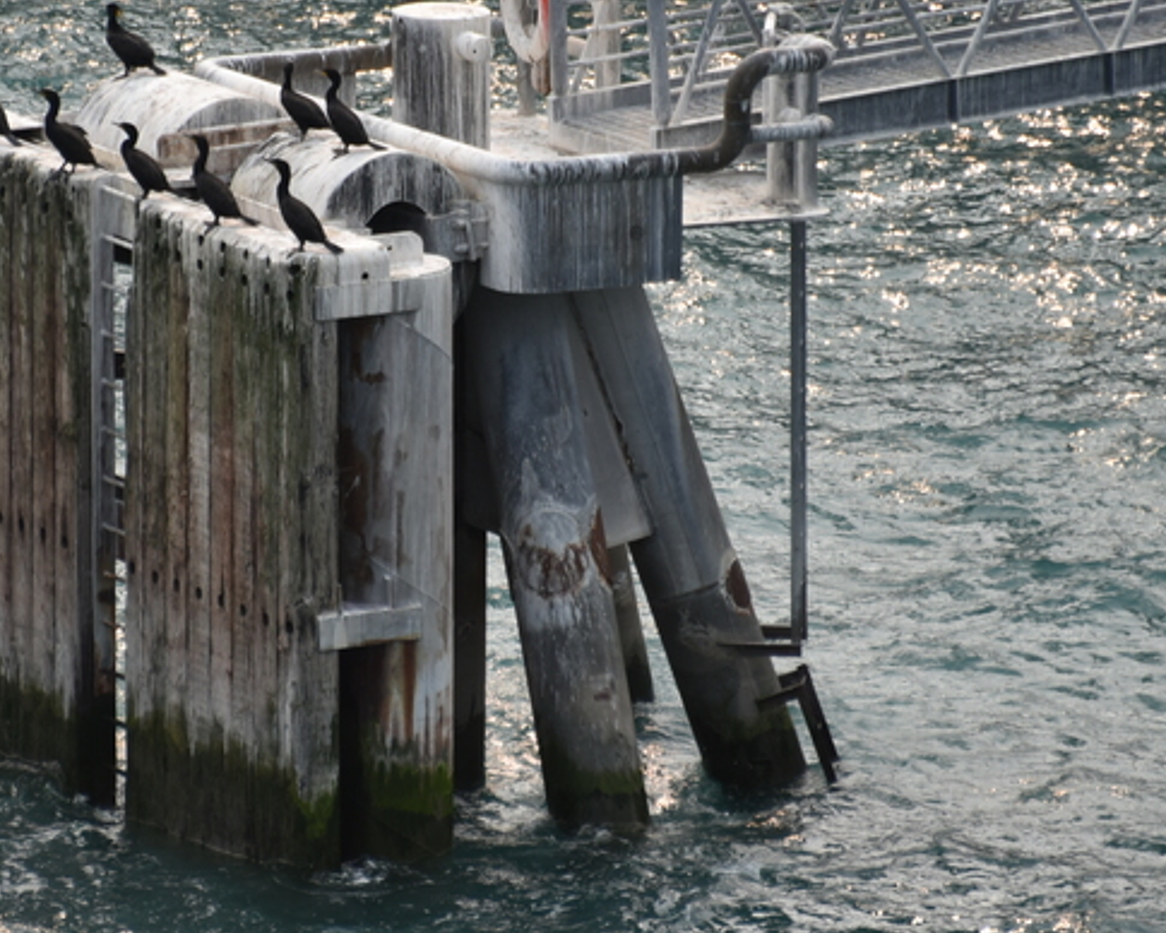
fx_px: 25640
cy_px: 322
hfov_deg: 2.6
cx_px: 365
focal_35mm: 743
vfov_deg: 2.1
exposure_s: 1/640
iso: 160
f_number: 5.6
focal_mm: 300
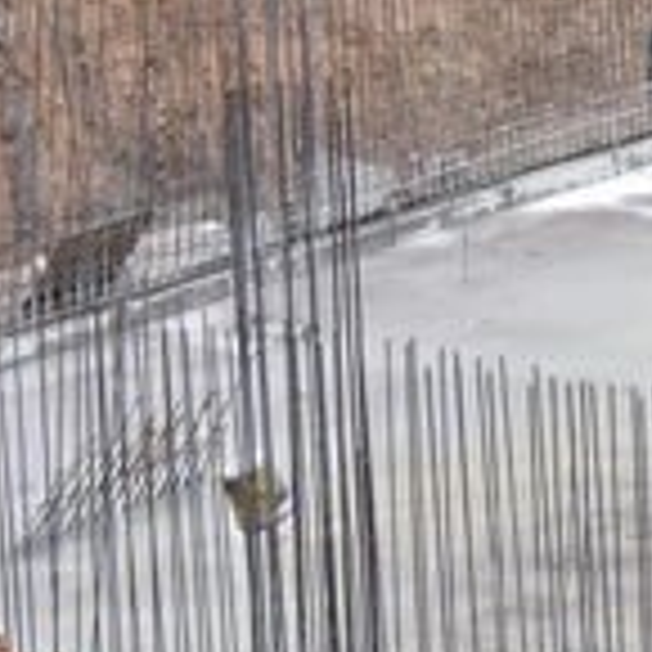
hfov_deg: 9.7
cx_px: 1295
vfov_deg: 10.3
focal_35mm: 168
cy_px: -72
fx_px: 3580
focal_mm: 44
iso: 500
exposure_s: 1/320
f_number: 4
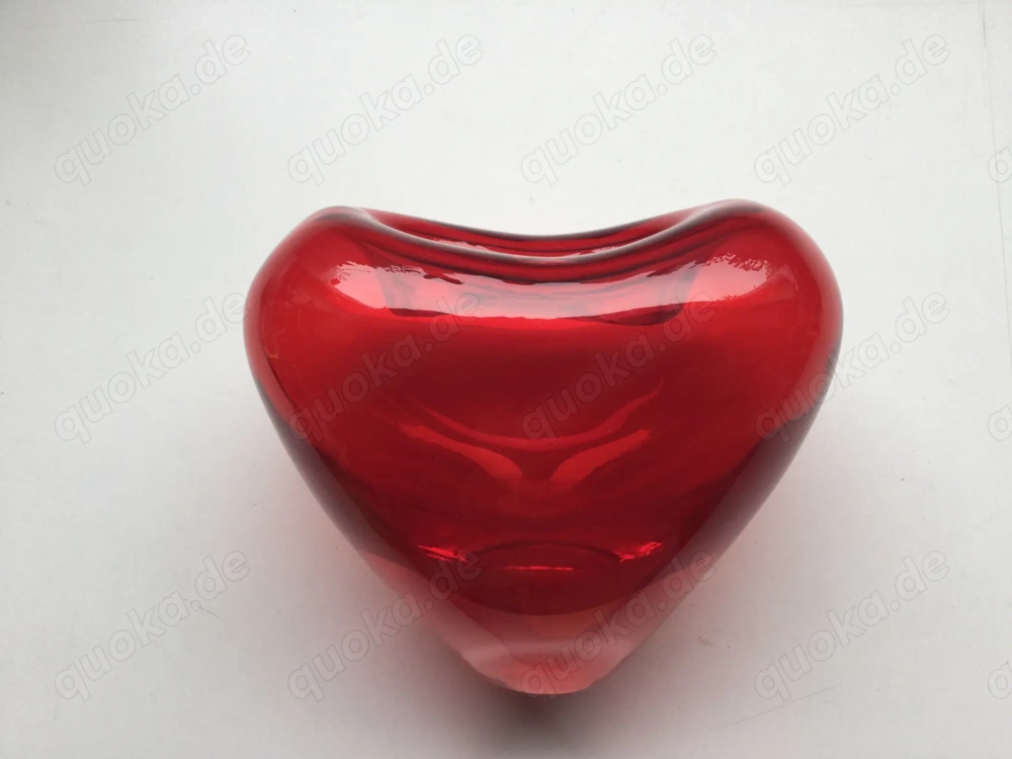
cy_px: 380
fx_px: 906
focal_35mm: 31
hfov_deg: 58.4
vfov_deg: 45.4
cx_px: 506
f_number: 2.4
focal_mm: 3.3
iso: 25
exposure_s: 1/50
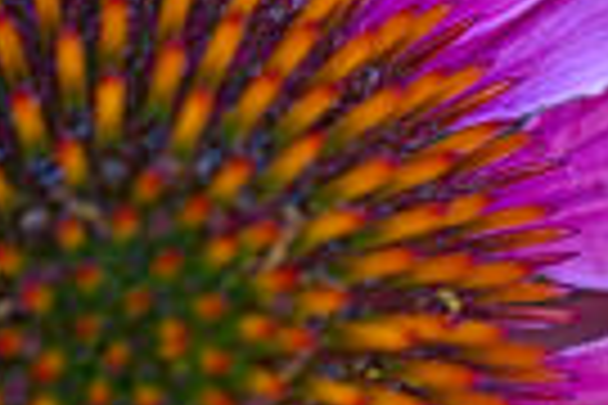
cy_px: 376
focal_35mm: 226
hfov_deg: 8.8
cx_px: -446
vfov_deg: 6.1
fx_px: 3817
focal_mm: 30
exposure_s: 1/60
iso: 250
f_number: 5.6
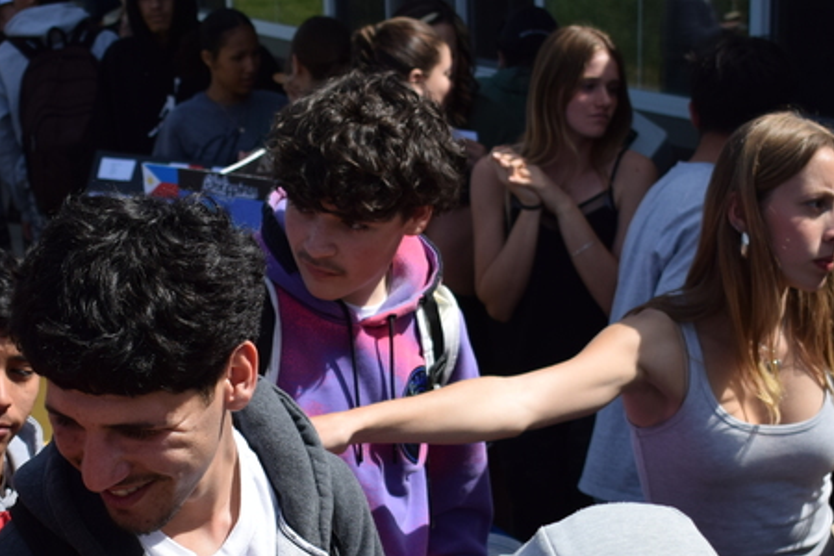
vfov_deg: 16.4
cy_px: 527
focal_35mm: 82
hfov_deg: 24.7
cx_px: 348
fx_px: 1900
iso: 100
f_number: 4
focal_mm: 24
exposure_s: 1/1250
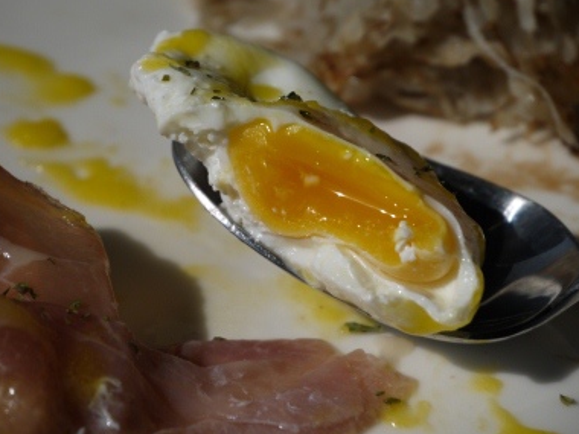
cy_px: 193
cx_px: 297
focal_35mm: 99
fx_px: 1656
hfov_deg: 19.8
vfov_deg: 14.9
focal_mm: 42
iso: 160
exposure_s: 1/125
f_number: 5.6
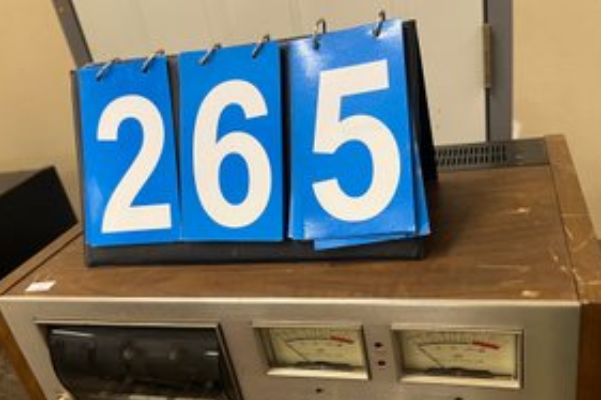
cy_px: 241
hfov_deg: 57.2
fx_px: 551
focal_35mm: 33
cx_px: 311
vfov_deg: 39.7
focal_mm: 5.7
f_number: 1.5
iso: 320
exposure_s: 1/60
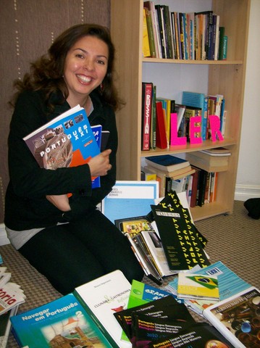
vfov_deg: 51.4
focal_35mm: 36
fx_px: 361
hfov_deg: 39.6
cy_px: 174
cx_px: 130
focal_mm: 6
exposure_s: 1/64
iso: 140
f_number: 2.7
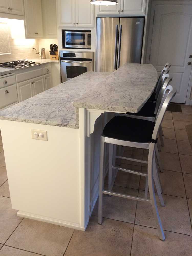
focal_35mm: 29
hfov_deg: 48.2
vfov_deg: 61.7
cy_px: 128
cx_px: 96
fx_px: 214
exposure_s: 1/30
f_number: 2.2
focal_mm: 4.15
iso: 64
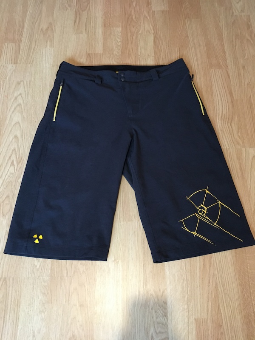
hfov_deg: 48.2
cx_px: 128
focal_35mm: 29
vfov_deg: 61.7
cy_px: 170
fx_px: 285
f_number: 2.2
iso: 250
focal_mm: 4.15
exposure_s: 1/17
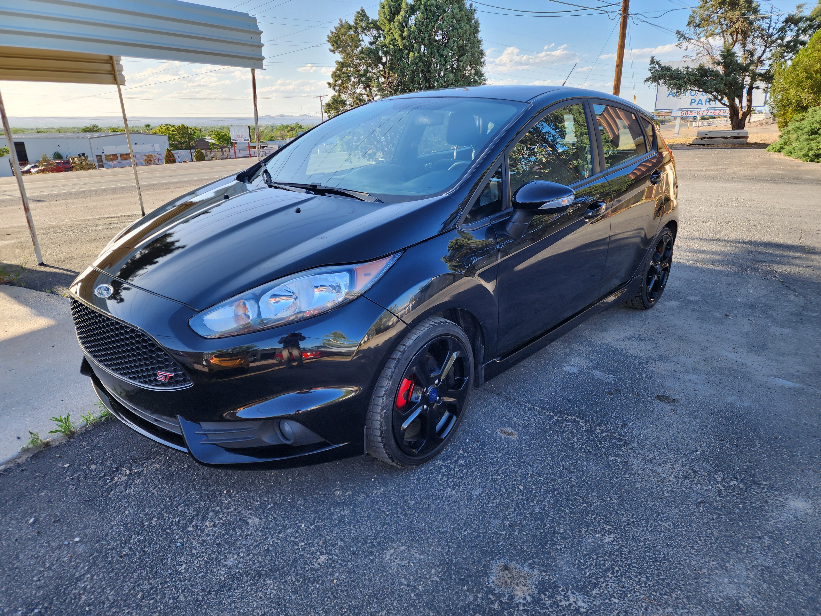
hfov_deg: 73.9
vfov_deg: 58.9
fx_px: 545
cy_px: 308
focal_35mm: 23
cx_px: 410
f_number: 1.8
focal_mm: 6.4
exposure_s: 1/189
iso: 12
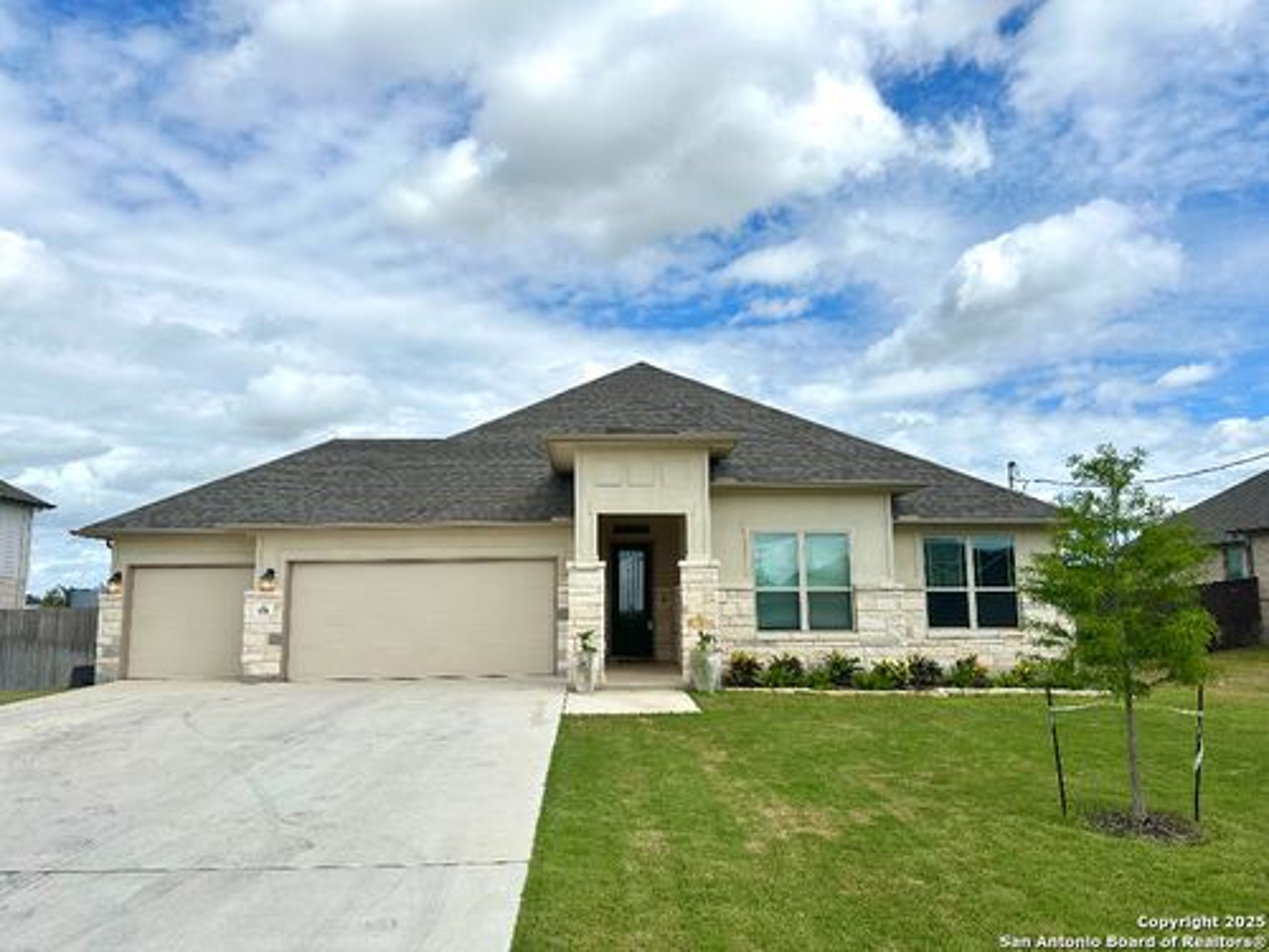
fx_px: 880
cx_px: 634
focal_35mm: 24
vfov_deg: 56.8
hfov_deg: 71.6
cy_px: 476
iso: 80
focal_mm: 6.86
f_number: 1.78
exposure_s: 1/8929
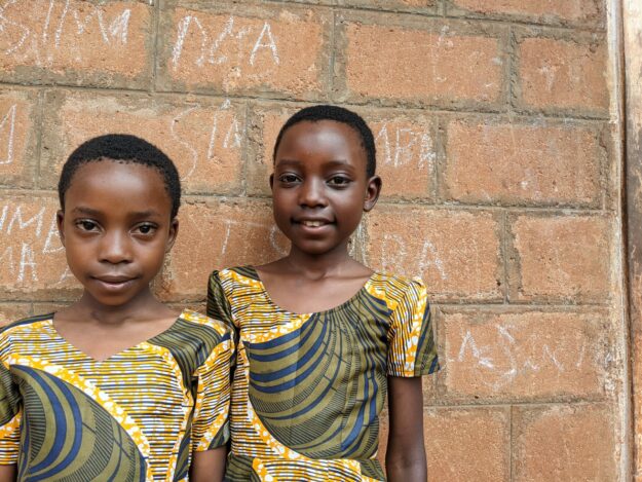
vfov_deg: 51.4
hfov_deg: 65.3
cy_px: 241
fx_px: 501
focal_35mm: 27
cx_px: 321
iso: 61
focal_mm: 4.38
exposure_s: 1/690
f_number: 1.73
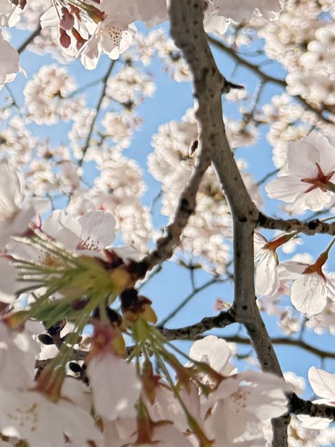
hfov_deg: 15.0
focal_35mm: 90
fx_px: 1162
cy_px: 98
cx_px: -196
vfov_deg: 21.5
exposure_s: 1/3425
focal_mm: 6.76
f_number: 1.78
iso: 100
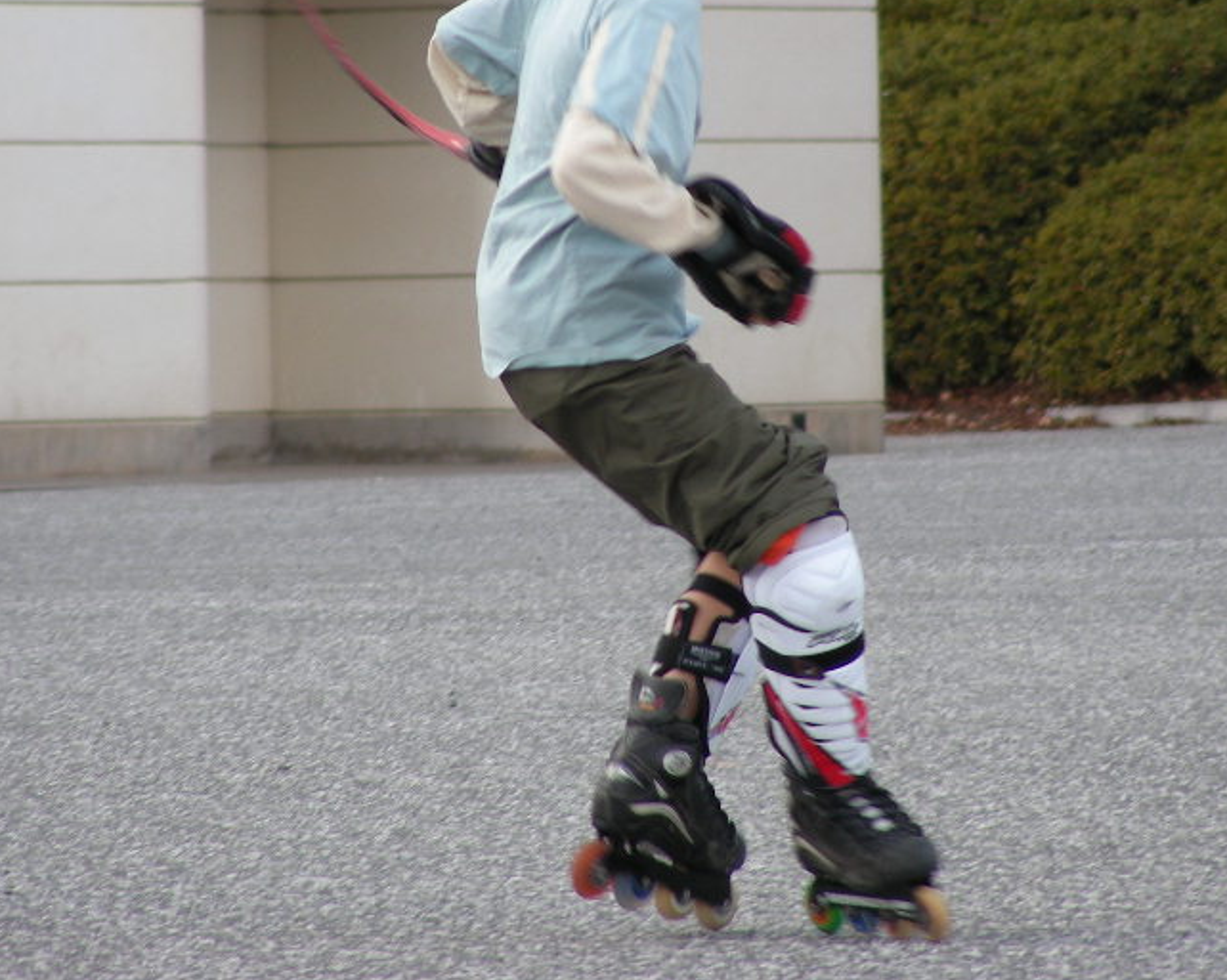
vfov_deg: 2.6
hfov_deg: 3.3
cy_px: 294
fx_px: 21488
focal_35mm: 592
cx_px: 726
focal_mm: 63.3
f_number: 3.5
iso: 50
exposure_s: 1/110
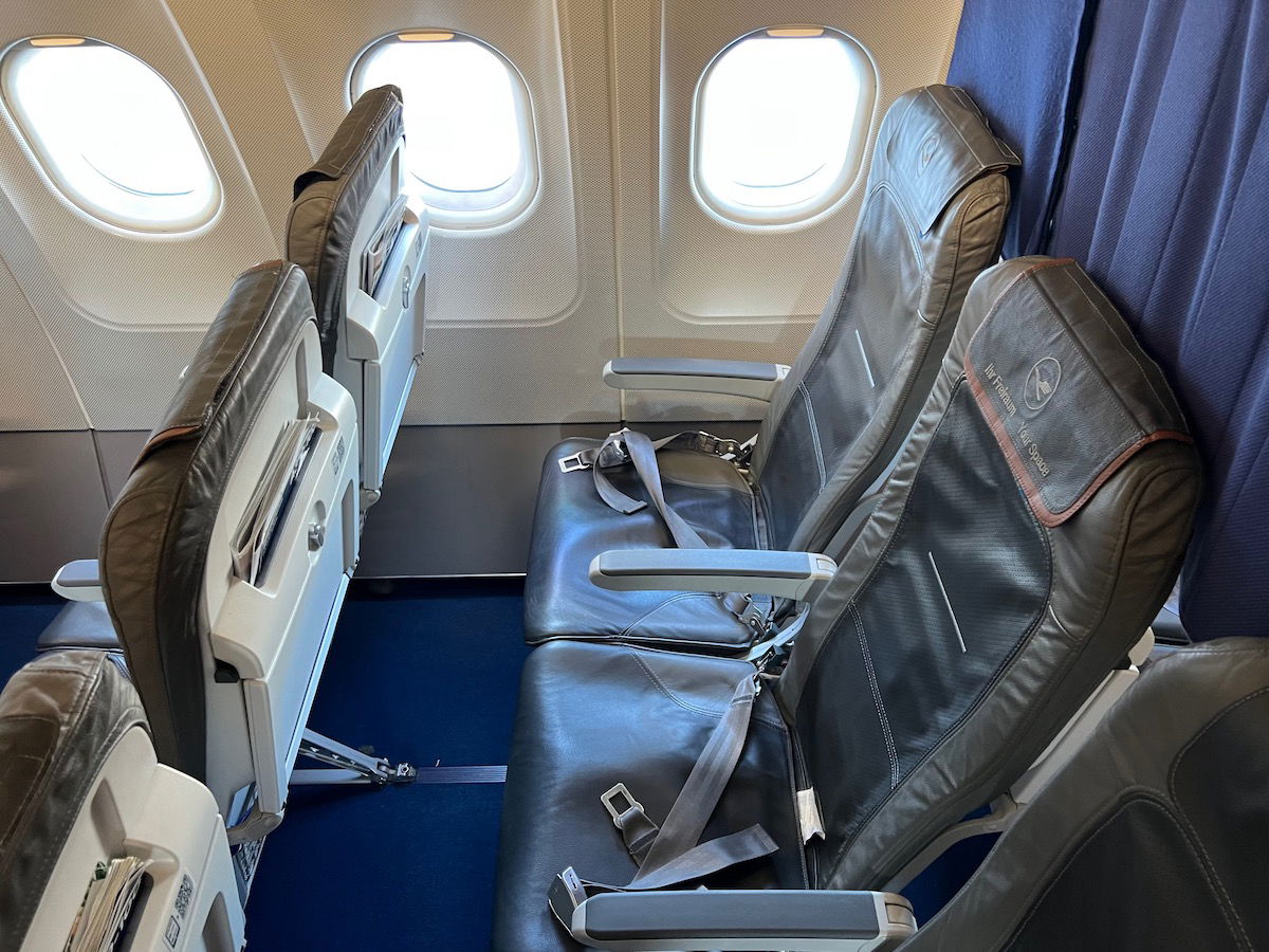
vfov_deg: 53.1
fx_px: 953
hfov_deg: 67.3
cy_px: 476
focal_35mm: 26
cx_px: 634
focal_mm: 5.7
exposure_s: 1/57
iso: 250
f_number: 1.5
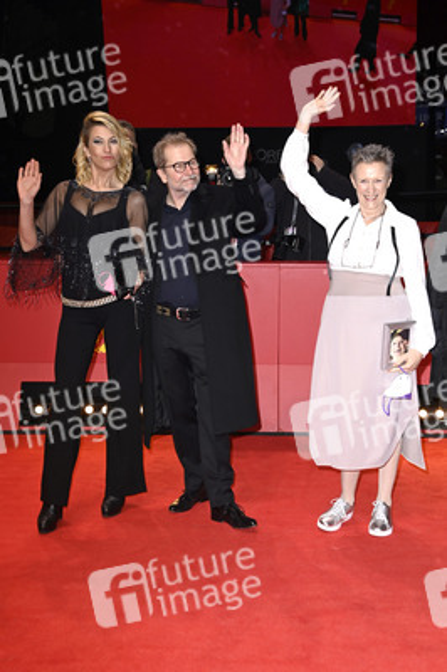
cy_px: 336
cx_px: 224
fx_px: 933
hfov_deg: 26.9
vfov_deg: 39.6
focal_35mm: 50
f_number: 5.6
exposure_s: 1/200
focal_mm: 50
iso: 640
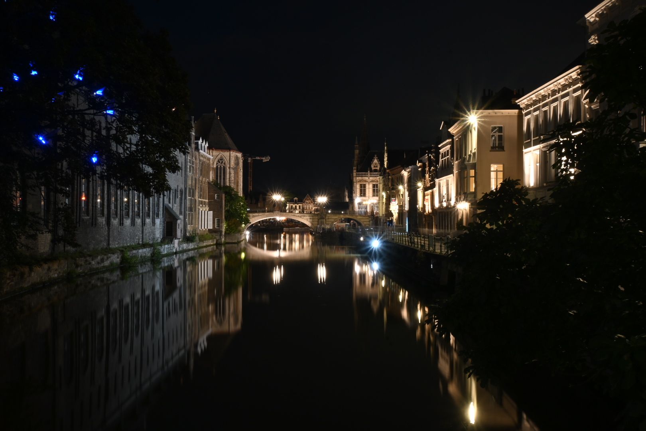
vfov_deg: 38.4
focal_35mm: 34
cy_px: 216
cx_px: 323
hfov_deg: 55.1
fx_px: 619
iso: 100
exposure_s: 30
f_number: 29
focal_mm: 23
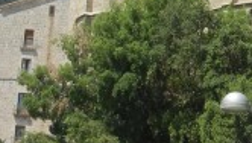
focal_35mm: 151
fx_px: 1011
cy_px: -47
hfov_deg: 13.9
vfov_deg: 8.0
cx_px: 288
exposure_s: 1/332
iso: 160
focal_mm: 5.4
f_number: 7
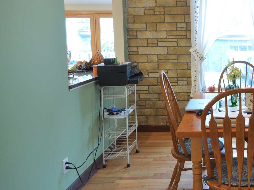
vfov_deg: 36.6
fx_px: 285
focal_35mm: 39
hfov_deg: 44.1
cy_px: 67
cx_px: 225
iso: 400
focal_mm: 15
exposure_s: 1/1.6
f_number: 11
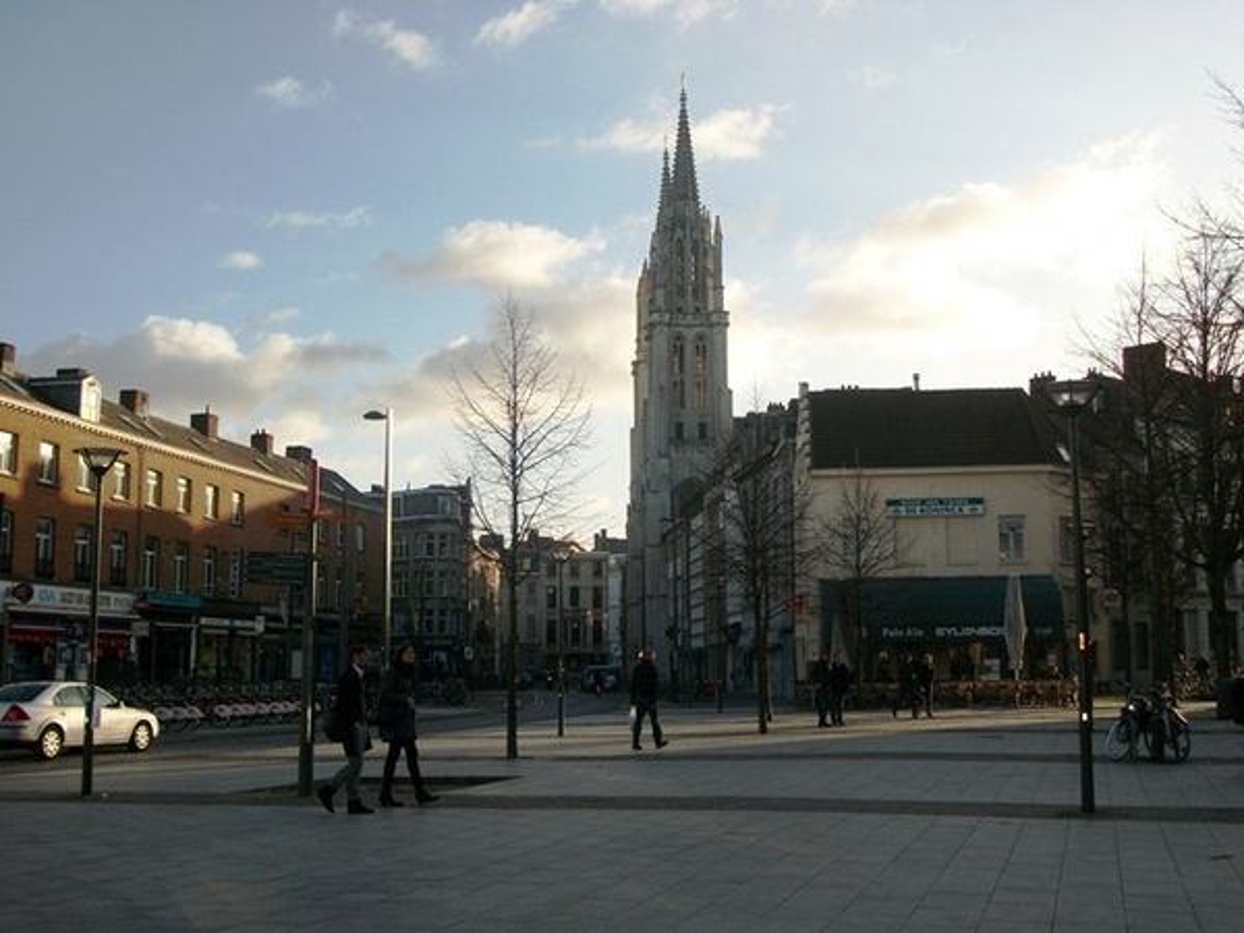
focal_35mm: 40
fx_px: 1437
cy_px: 466
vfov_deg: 36.0
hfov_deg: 46.8
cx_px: 622
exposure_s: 1/1000
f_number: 3.2
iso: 80
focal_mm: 7.1
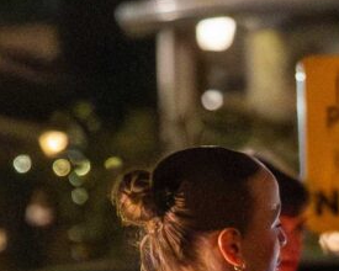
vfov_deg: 1.6
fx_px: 9451
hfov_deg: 2.0
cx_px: 885
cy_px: 671
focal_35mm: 942
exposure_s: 1/80
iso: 12800
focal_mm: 108
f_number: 2.8
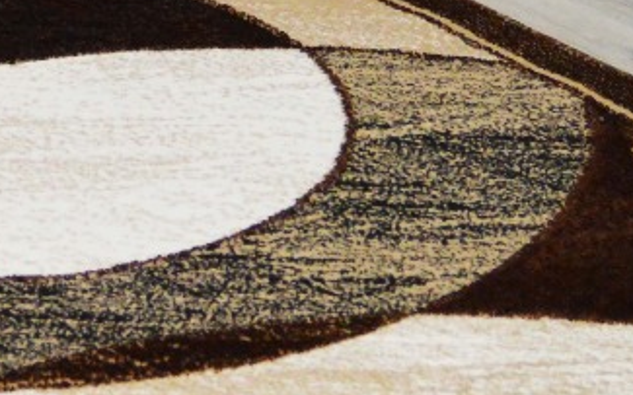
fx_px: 2898
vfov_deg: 7.8
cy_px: 0
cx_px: -128
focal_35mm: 168
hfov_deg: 12.2
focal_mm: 22
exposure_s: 1/160
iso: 6400
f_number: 6.3
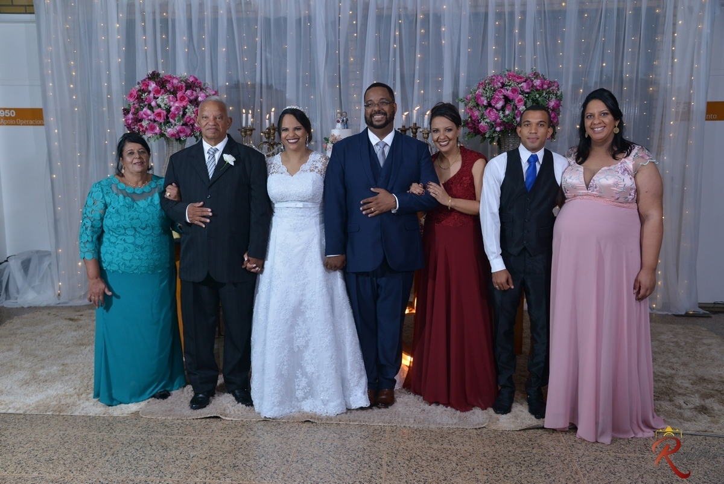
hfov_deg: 58.7
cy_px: 242
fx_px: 644
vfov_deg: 41.1
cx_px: 362
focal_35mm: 32
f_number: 5.6
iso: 1100
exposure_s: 1/200
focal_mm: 32
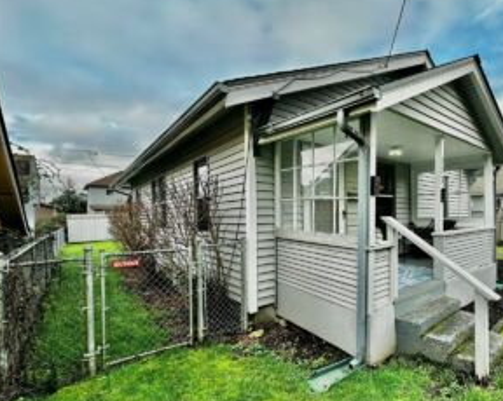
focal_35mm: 19
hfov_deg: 80.1
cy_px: 221
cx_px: 342
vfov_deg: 70.6
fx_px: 283
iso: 40
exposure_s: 1/358
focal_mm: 2.22
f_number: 2.2
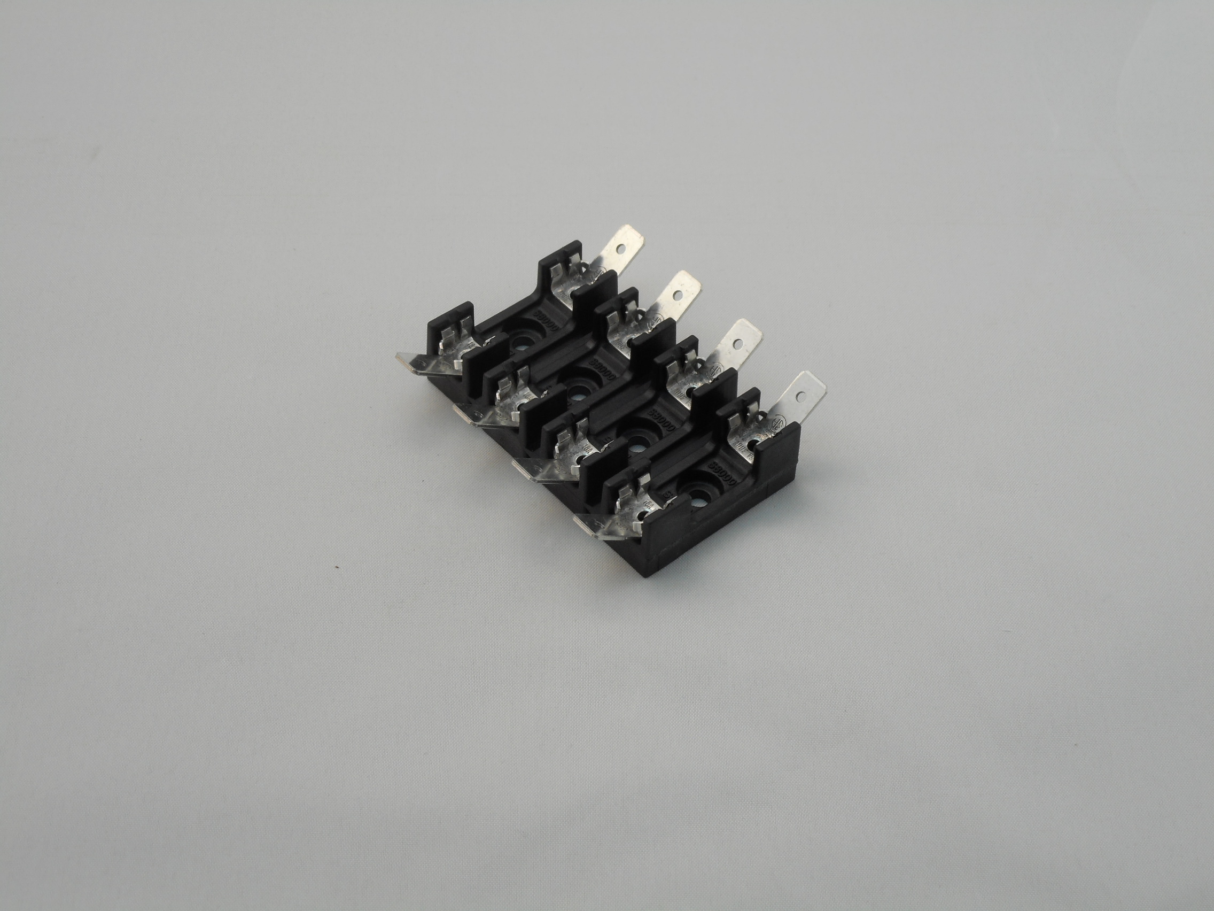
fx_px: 2350
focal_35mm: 67
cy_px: 456
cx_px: 607
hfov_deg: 29.0
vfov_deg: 21.9
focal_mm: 12
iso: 80
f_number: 5.3
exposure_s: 1/30
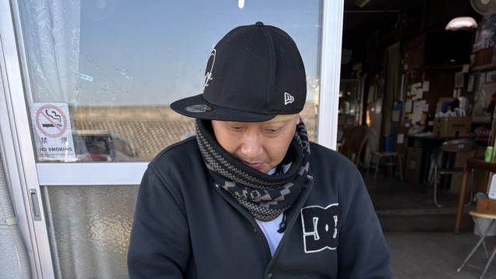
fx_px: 500
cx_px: 249
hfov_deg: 52.8
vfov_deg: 27.7
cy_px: 329
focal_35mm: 38
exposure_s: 1/425
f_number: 1.6
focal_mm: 5.96
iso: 50
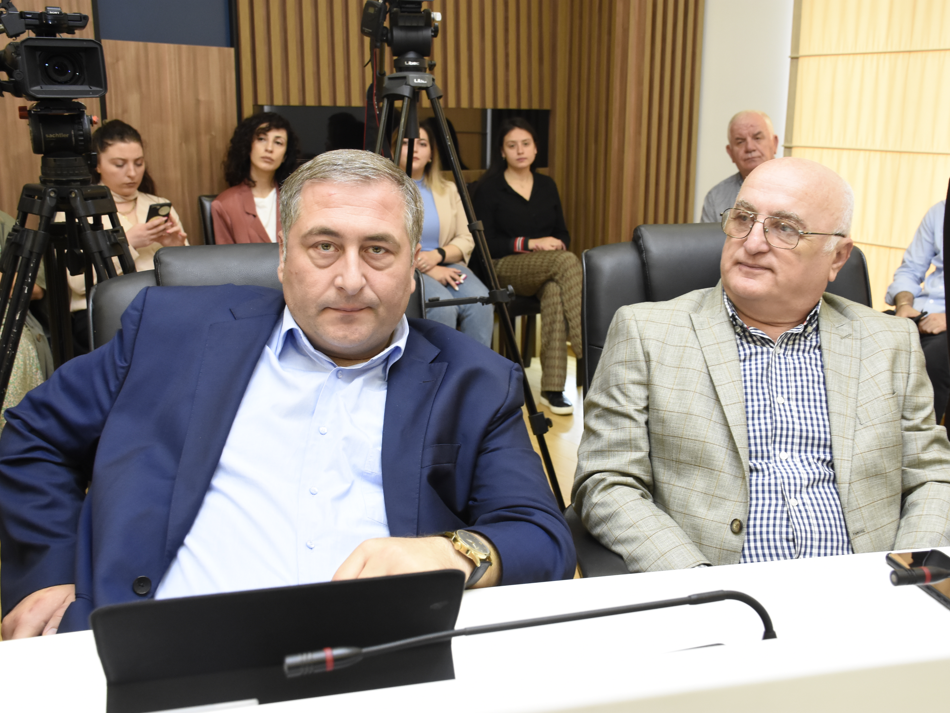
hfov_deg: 49.4
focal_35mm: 38
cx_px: 534
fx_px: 1030
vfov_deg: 38.1
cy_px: 356
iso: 1250
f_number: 5.6
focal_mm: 23
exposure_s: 1/80
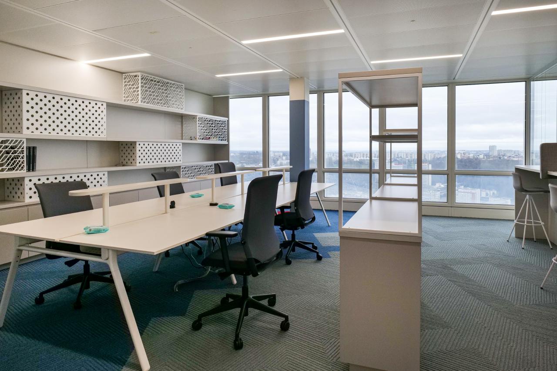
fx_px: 309
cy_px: 186
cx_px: 278
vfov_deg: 61.9
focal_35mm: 20
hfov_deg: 84.0
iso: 800
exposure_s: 1/100
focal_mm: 20
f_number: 9
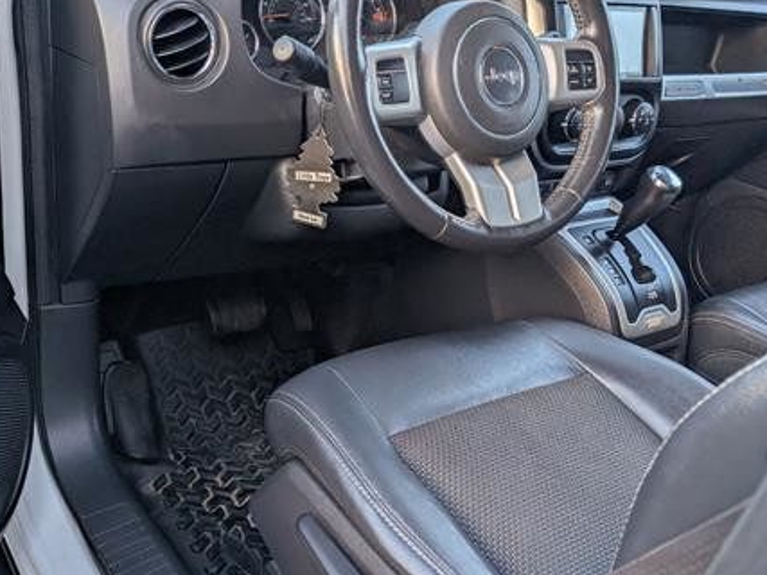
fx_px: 797
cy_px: 273
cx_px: 264
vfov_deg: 39.6
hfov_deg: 50.6
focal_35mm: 36
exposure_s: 1/1250
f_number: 1.68
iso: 319
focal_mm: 6.9
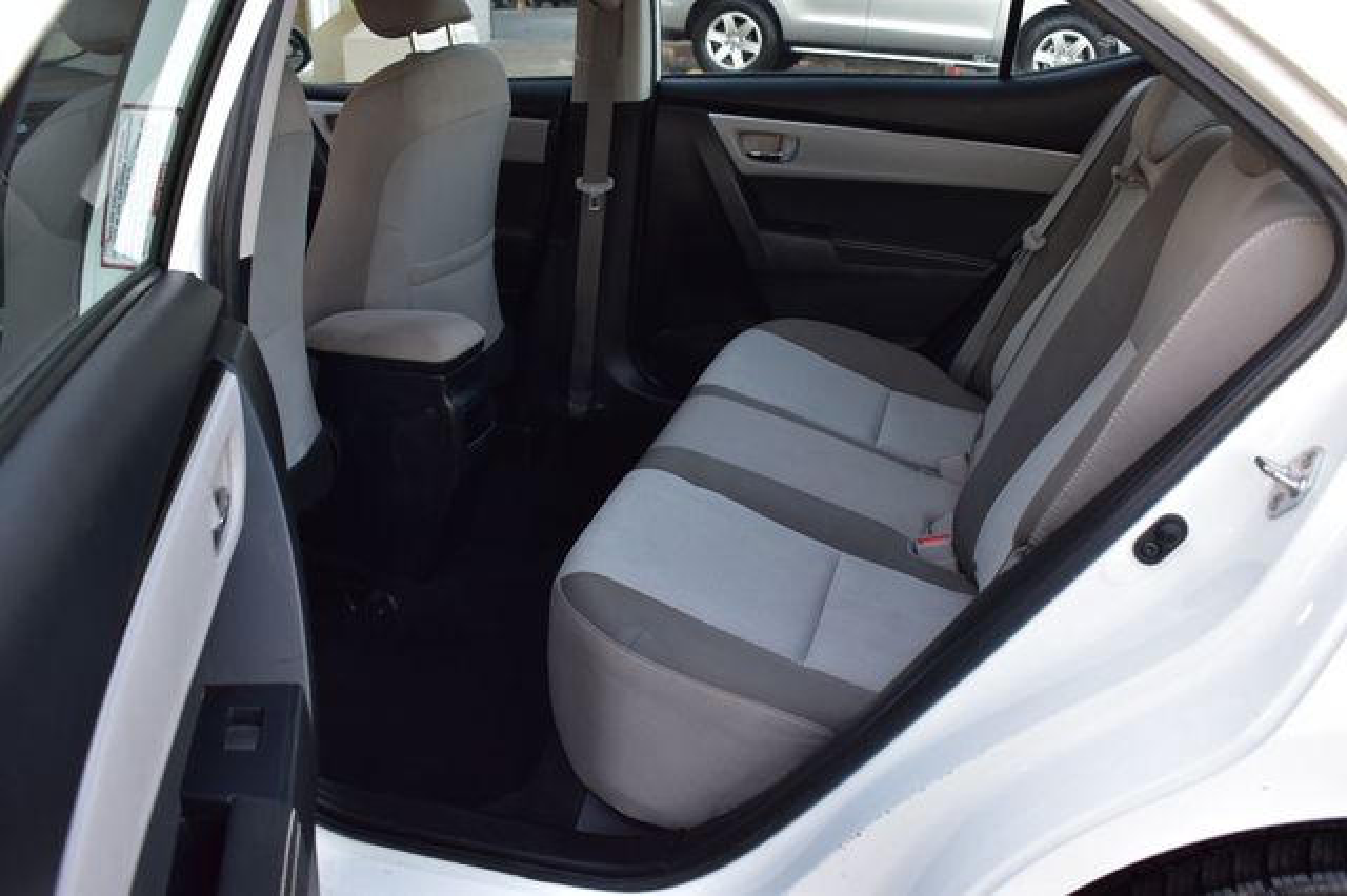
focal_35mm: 33
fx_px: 1234
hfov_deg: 57.2
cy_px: 448
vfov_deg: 39.9
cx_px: 674
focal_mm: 22
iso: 560
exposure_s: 1/15
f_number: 6.3
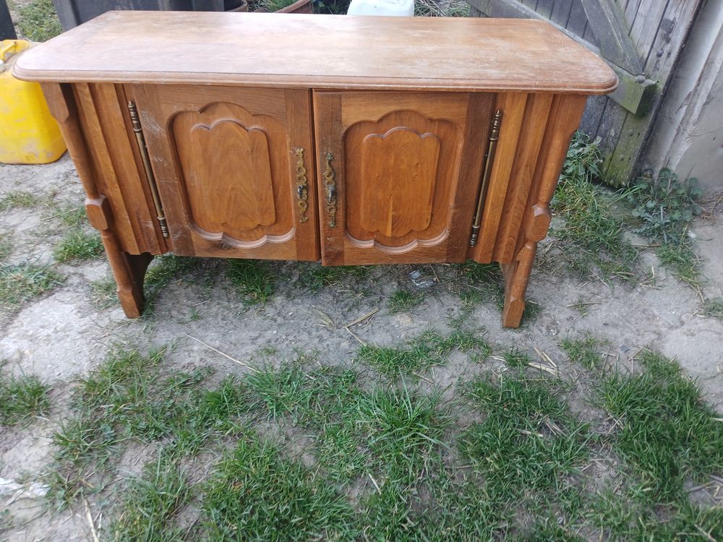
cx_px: 362
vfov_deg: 53.1
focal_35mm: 26
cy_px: 271
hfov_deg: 67.3
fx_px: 543
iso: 40
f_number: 1.8
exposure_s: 1/50
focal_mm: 3.98
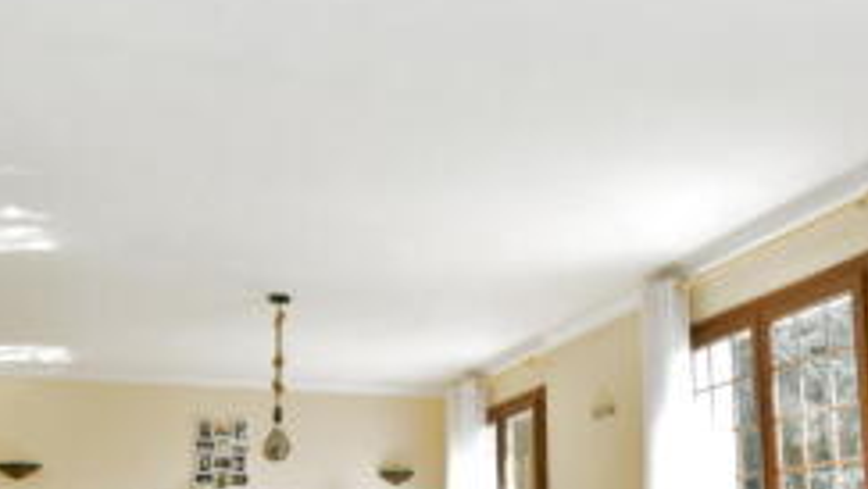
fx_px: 990
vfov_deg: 27.2
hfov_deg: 46.9
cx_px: 550
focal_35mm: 43
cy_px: 398
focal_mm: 14
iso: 100
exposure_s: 1/125
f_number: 5.6
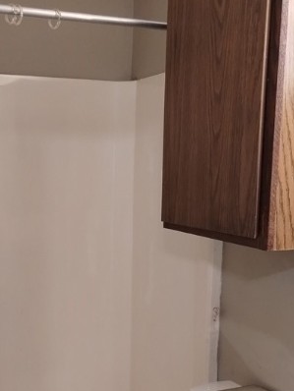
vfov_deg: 35.0
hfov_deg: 26.9
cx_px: 95
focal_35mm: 54
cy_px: 275
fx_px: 611
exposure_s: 1/30
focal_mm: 4.27
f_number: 1.8
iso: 1366
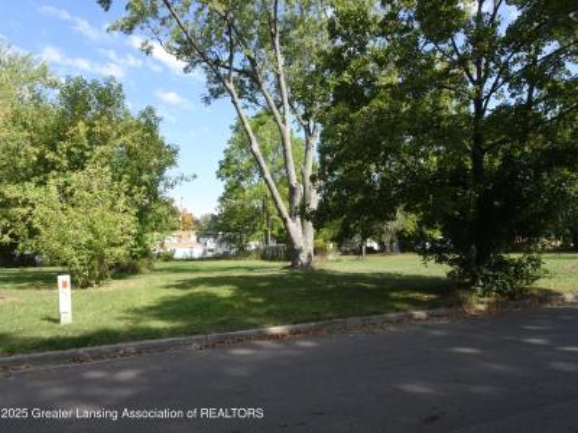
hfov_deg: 71.6
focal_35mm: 24
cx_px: 289
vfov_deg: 56.8
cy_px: 216
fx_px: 401
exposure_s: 1/160
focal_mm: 4.1
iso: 80
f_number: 5.6
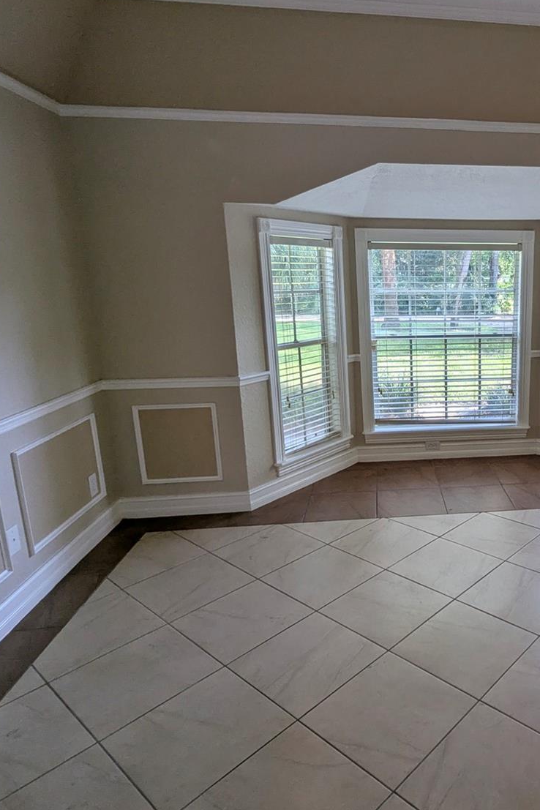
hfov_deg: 49.0
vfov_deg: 73.7
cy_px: 397
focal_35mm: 24
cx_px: 456
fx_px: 540
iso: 75
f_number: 2.2
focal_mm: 2.35
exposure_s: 1/120
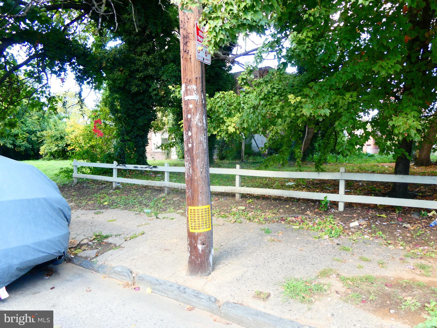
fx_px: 303
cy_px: 164
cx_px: 218
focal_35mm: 24
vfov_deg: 56.8
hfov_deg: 71.6
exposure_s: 1/60
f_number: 3.3
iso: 100
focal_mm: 4.3
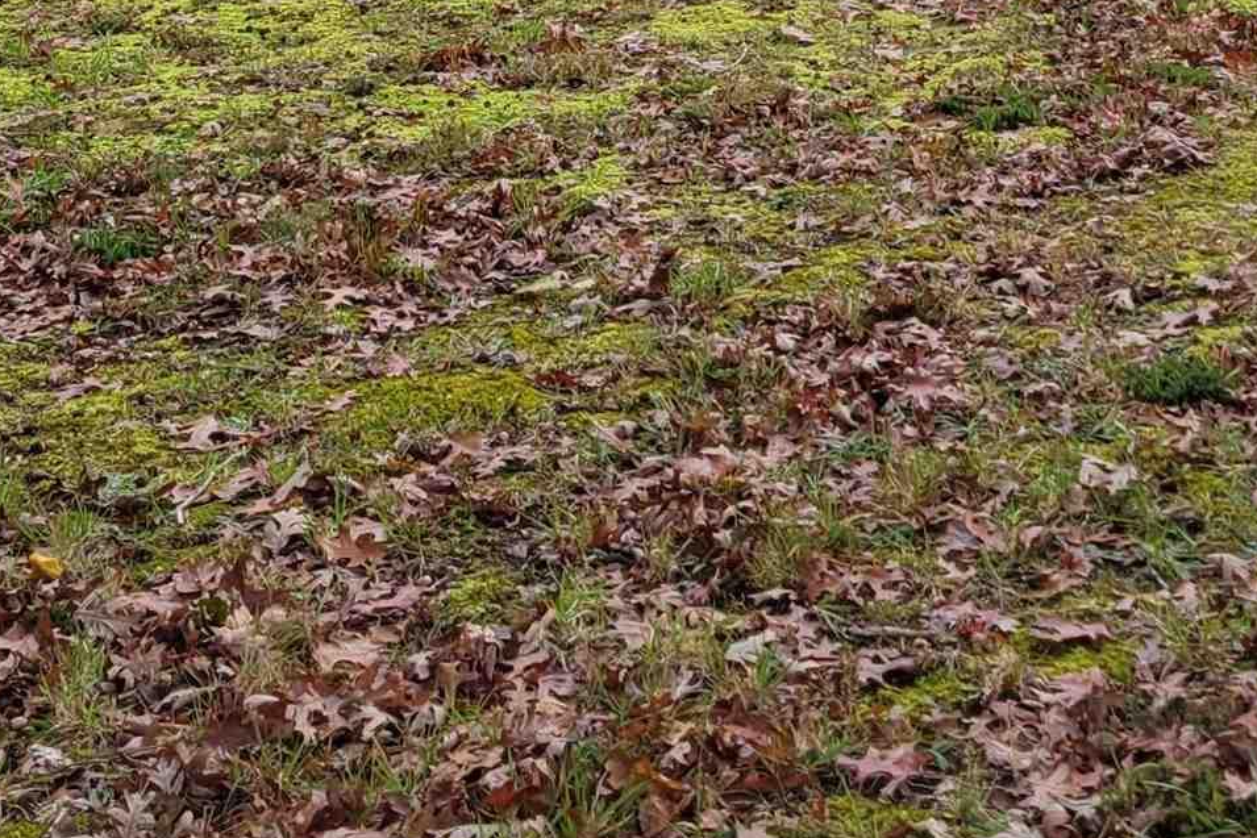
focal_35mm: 87
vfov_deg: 14.9
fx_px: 3038
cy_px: -284
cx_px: 977
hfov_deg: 23.1
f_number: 1.8
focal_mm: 5.4
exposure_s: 1/156
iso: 40
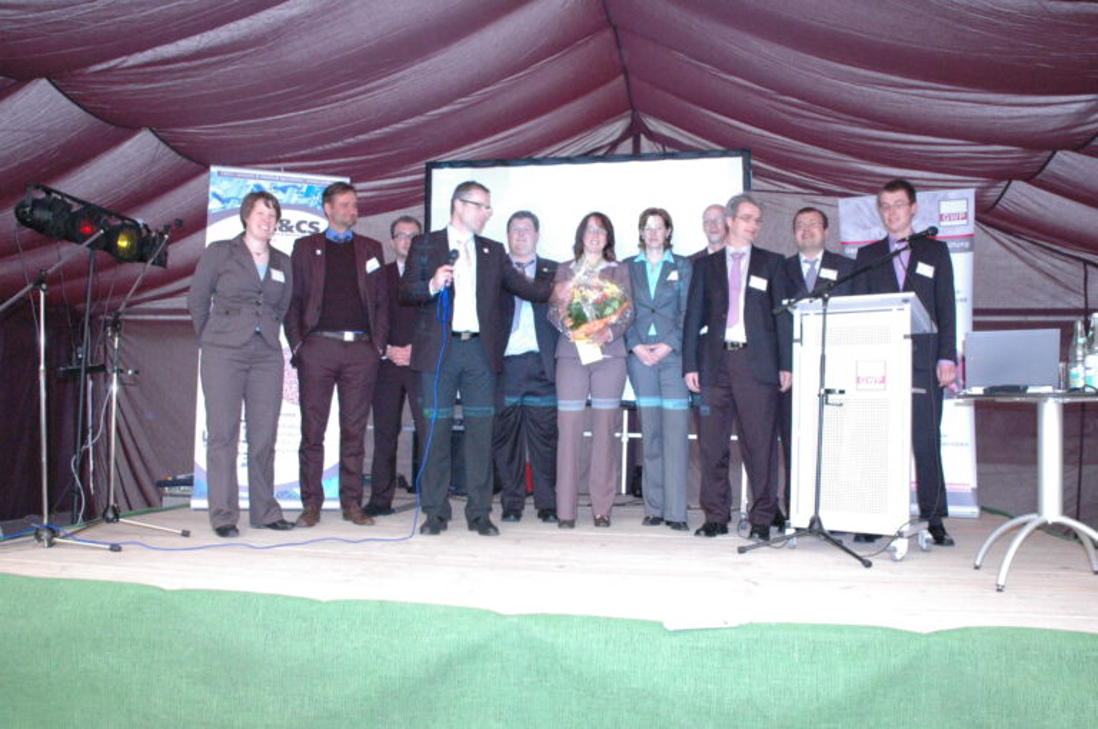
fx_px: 822
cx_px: 549
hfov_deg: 67.4
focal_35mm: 27
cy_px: 364
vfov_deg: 47.8
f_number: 7.1
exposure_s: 1/10
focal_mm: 18
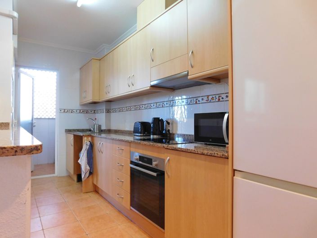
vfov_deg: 58.8
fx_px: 211
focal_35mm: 23
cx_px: 158
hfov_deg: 74.0
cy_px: 119
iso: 320
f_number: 3
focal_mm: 4
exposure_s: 1/30
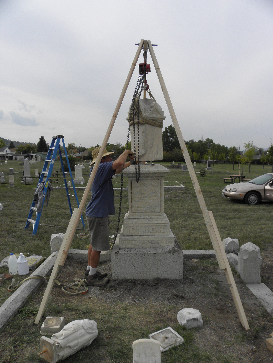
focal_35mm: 26
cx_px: 136
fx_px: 273
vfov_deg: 67.3
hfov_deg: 53.1
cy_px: 182
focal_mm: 4.6
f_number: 5.6
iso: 64
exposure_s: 1/400
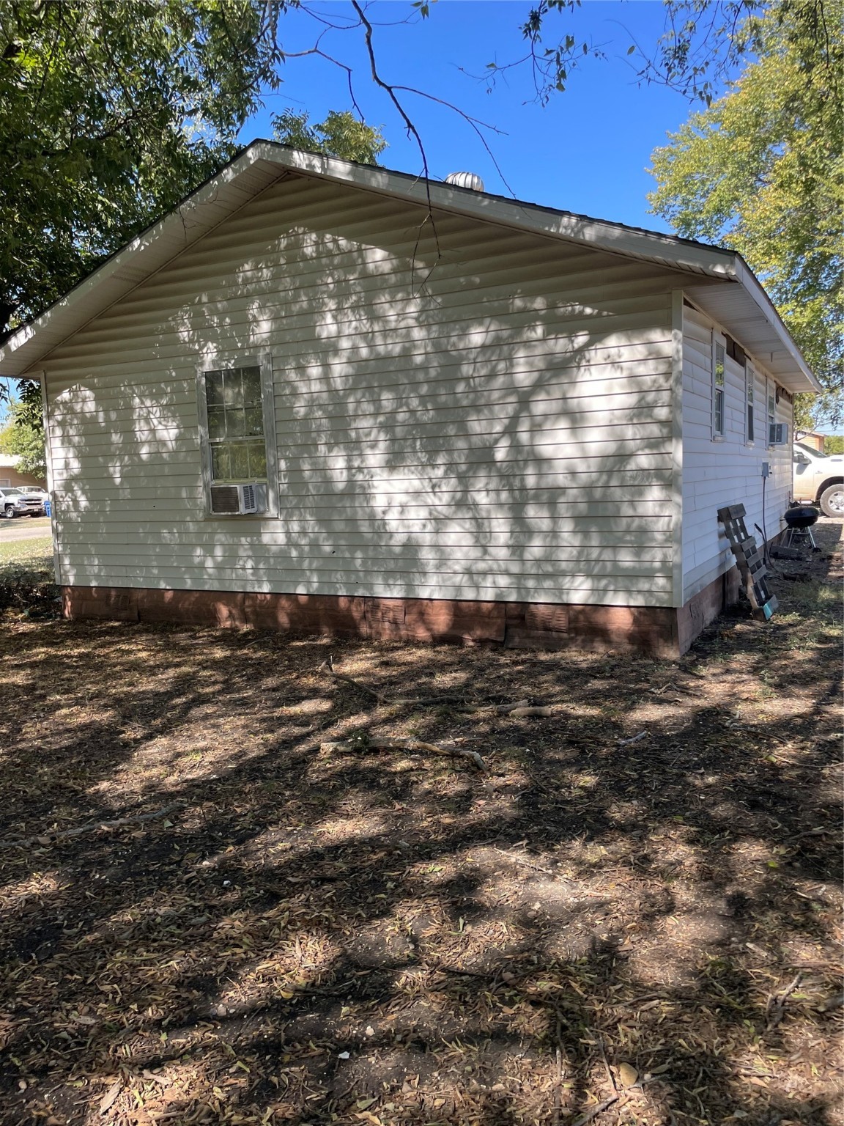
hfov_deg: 53.1
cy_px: 563
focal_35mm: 26
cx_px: 422
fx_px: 845
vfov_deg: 67.3
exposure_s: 1/774
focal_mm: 4.2
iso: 32
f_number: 1.6
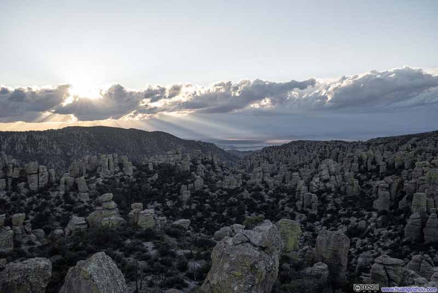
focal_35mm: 36
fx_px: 438
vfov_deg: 36.9
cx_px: 219
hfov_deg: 53.1
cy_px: 146
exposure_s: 1/250
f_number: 5
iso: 100
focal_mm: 36
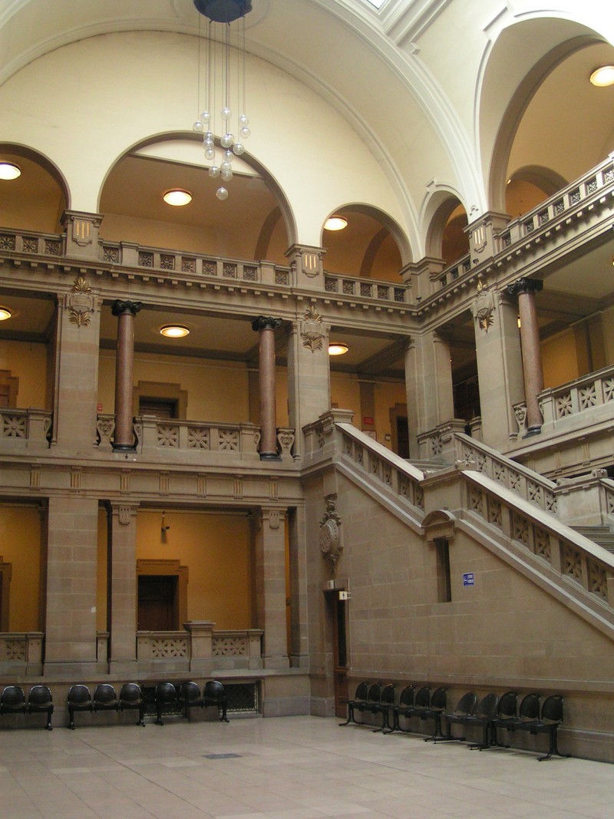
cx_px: 307
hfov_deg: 37.7
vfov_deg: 49.0
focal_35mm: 38
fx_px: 899
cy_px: 410
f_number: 2.8
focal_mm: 5.8
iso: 200
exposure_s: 1/20
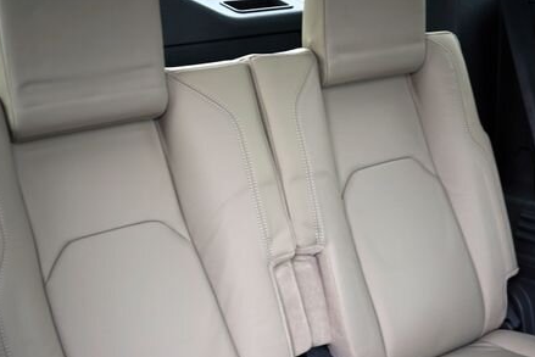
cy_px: 294
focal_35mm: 56
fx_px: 832
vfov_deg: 23.8
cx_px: 335
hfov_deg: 35.4
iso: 160
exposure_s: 1/30
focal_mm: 24
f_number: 2.8
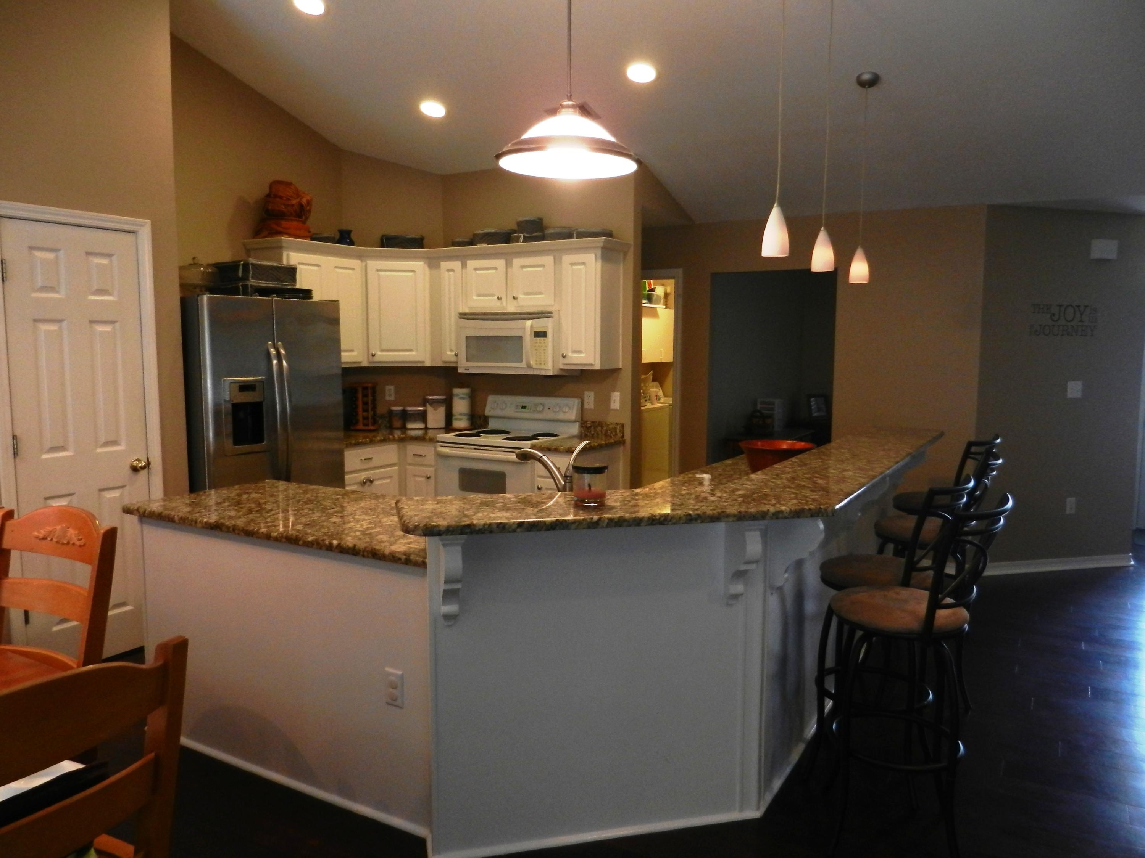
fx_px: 827
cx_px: 572
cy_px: 429
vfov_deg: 54.9
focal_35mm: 25
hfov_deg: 69.4
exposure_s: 1/30
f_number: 3.5
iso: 320
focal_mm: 4.5
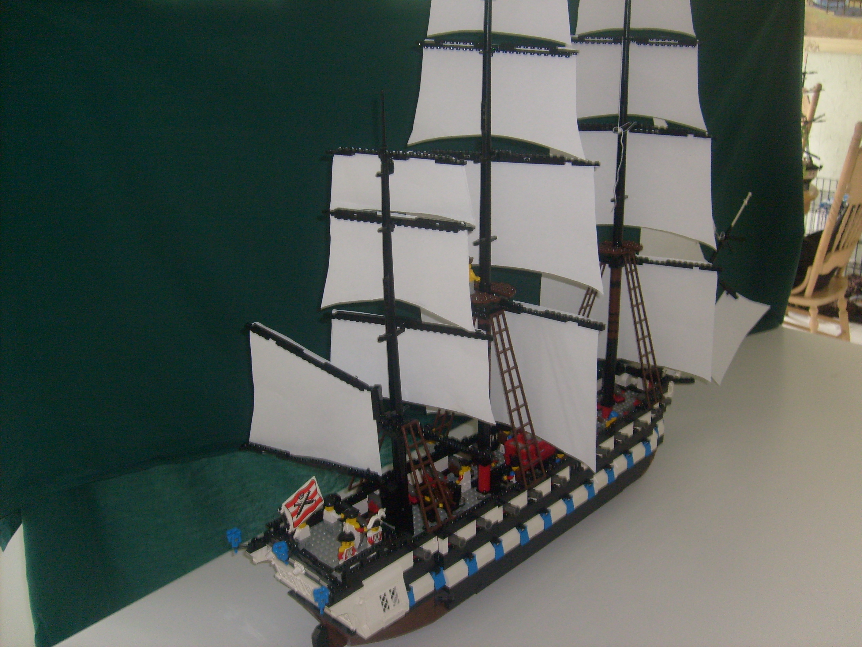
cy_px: 324
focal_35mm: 35
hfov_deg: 52.6
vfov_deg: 40.7
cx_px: 431
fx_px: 872
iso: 100
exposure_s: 1/45
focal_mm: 5.8
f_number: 2.8
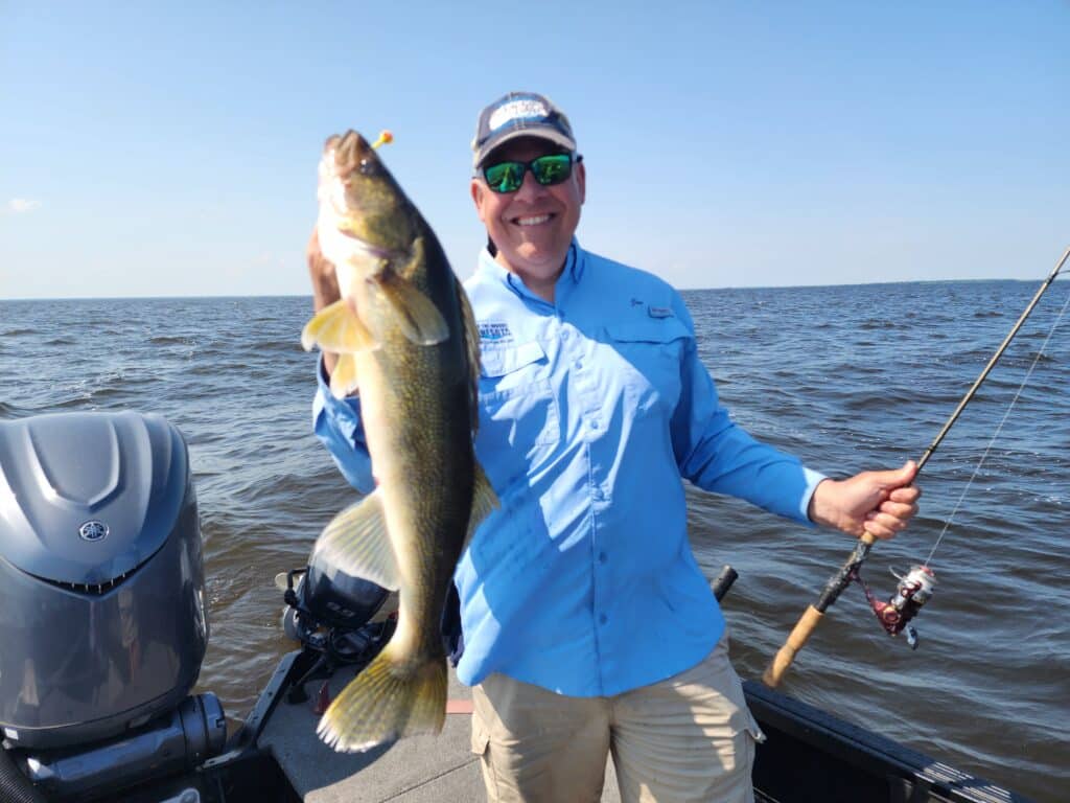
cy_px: 402
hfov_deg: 73.9
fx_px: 711
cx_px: 535
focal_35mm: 23
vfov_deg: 58.9
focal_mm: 6.4
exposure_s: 1/622
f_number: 1.8
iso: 12
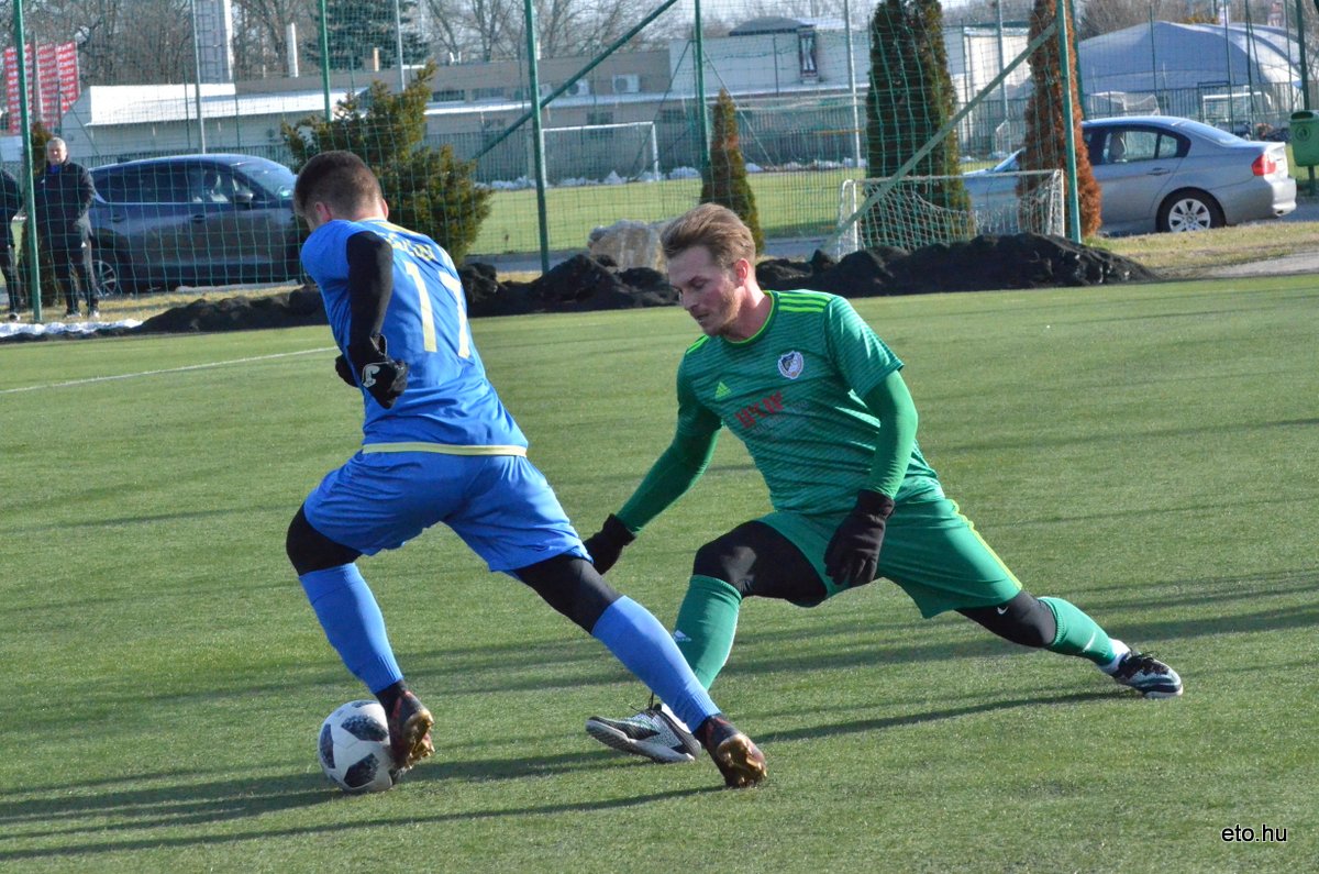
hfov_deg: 13.4
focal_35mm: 153
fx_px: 5595
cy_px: 437
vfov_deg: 8.9
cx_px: 660
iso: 6400
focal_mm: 102
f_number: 14
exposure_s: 1/3200
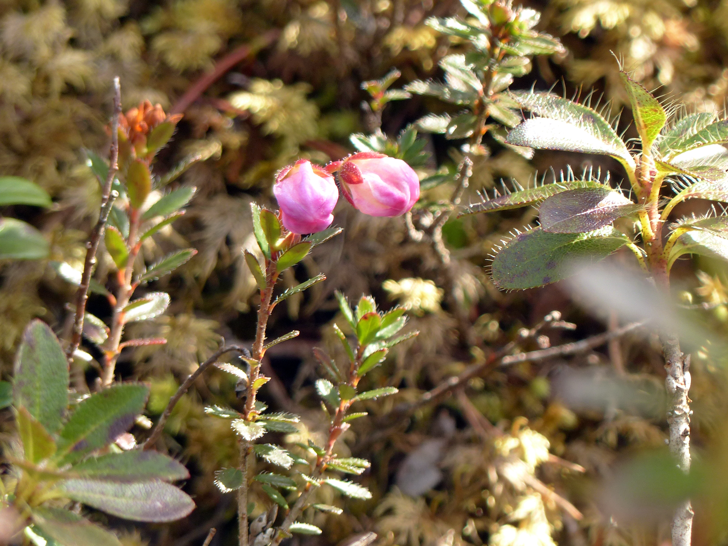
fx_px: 15458
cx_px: 364
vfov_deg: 2.0
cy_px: 273
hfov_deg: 2.7
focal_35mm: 735
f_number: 4
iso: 100
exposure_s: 1/160
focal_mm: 108
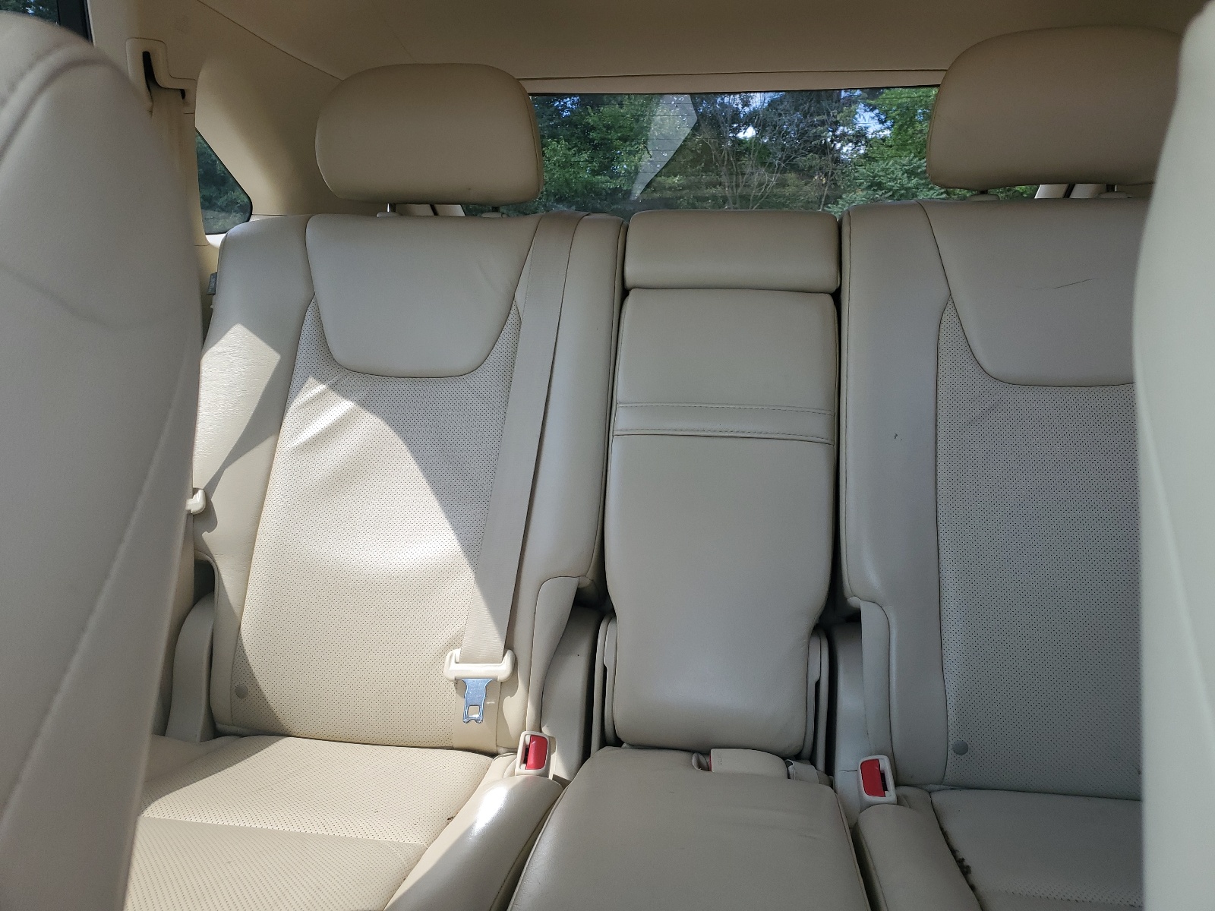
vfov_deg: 53.1
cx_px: 608
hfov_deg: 67.3
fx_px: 913
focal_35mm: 26
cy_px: 456
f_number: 1.5
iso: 50
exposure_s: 1/270
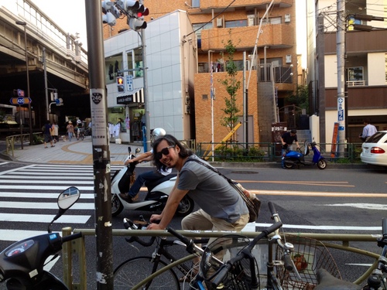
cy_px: 145
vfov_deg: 40.7
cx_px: 194
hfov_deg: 52.6
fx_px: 391
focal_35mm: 35
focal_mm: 4.28
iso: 64
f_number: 2.4
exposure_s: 1/120
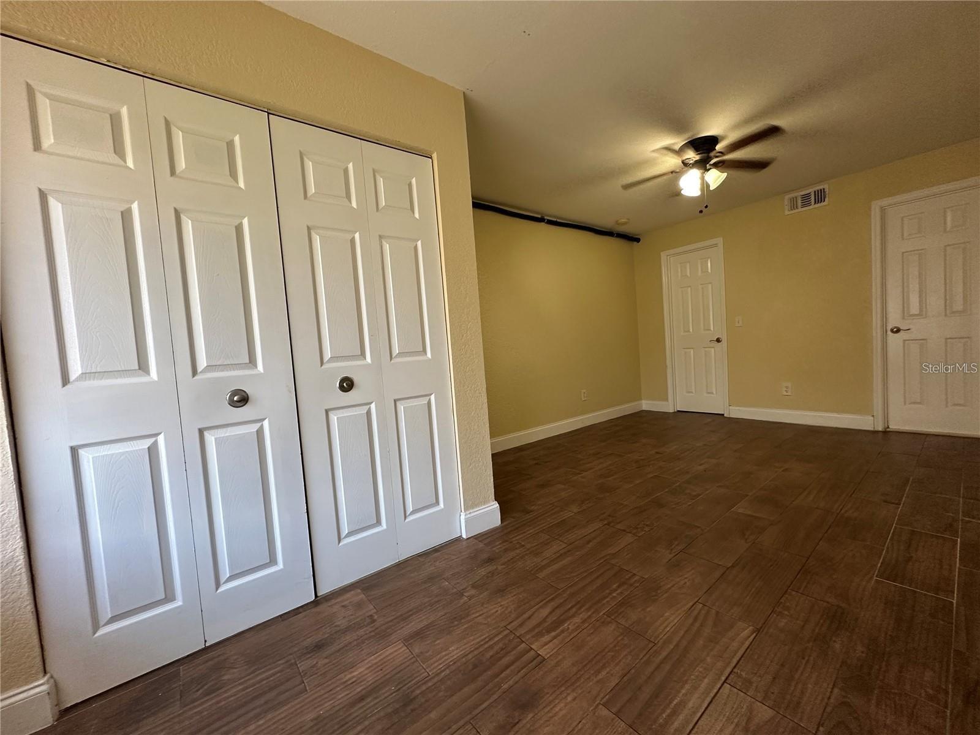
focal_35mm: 14
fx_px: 396
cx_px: 490
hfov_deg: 102.1
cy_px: 368
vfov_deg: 85.7
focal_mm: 2.22
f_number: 2.2
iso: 200
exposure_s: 1/60
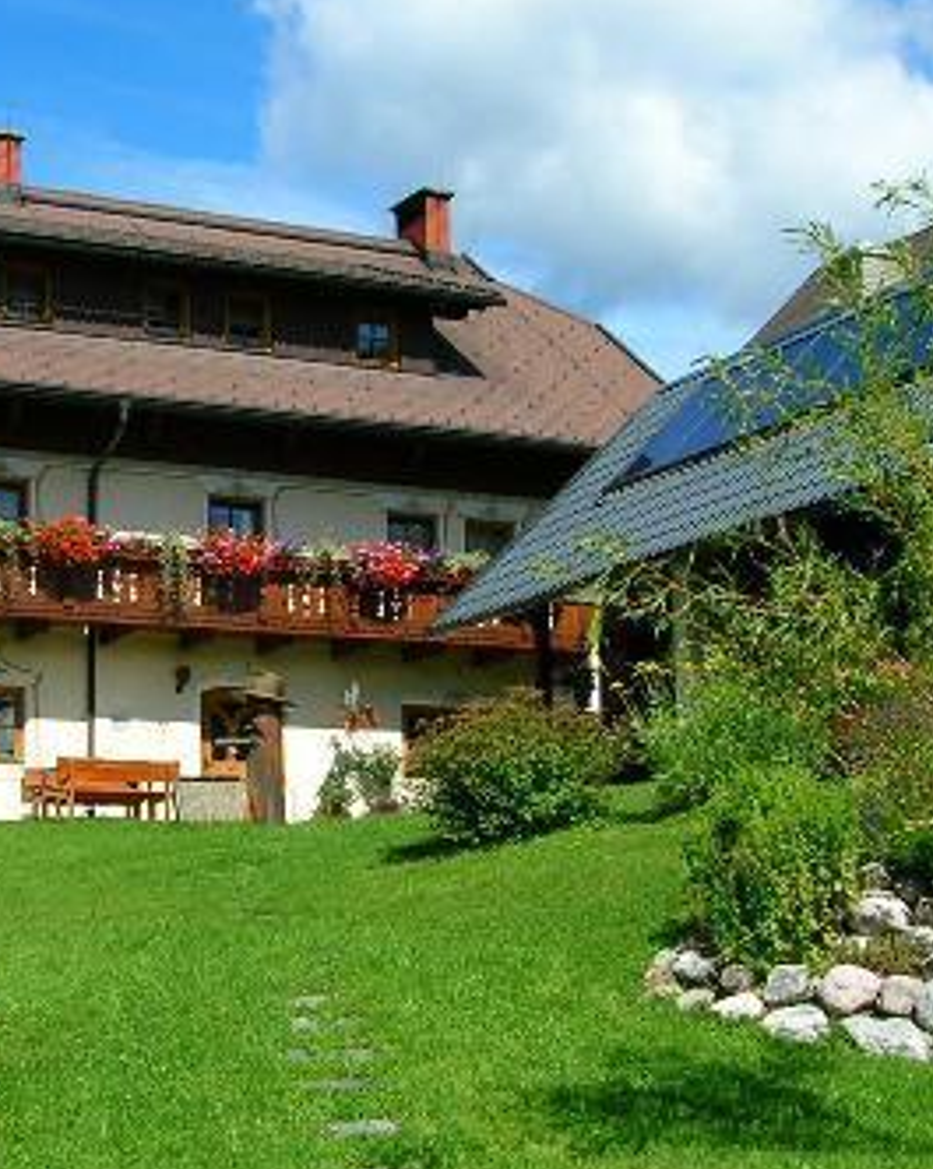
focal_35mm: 60
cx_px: 331
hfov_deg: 25.3
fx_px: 2074
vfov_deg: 31.5
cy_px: 553
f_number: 4.9
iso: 50
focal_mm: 5.7
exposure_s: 1/365
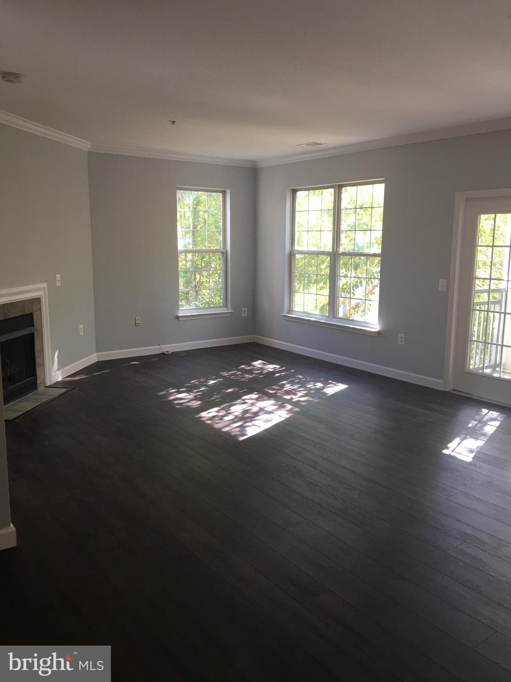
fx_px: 571
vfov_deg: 61.7
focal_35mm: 29
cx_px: 256
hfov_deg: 48.2
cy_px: 341
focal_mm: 4.15
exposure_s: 1/30
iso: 32
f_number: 2.2
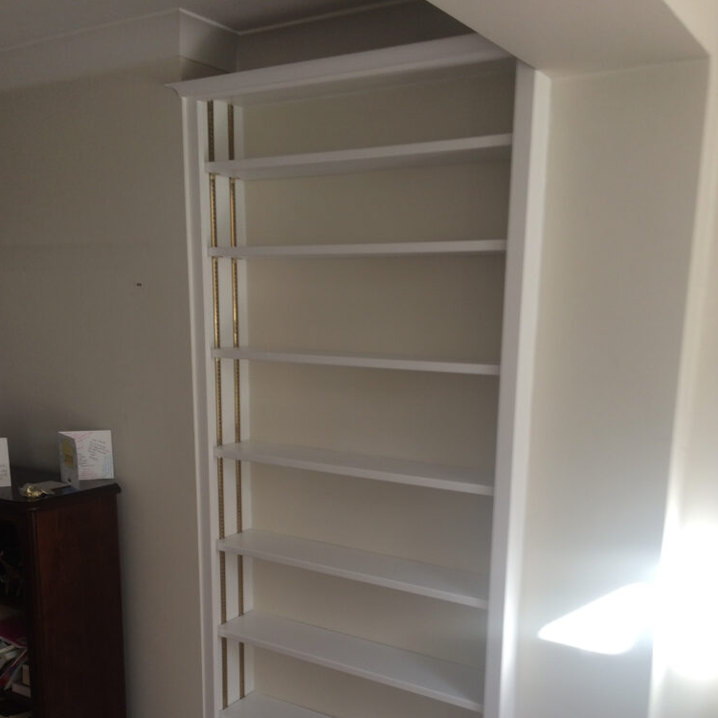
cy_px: 488
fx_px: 821
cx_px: 363
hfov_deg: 47.2
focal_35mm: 35
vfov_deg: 46.4
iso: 40
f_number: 2.2
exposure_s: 1/50
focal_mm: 4.15
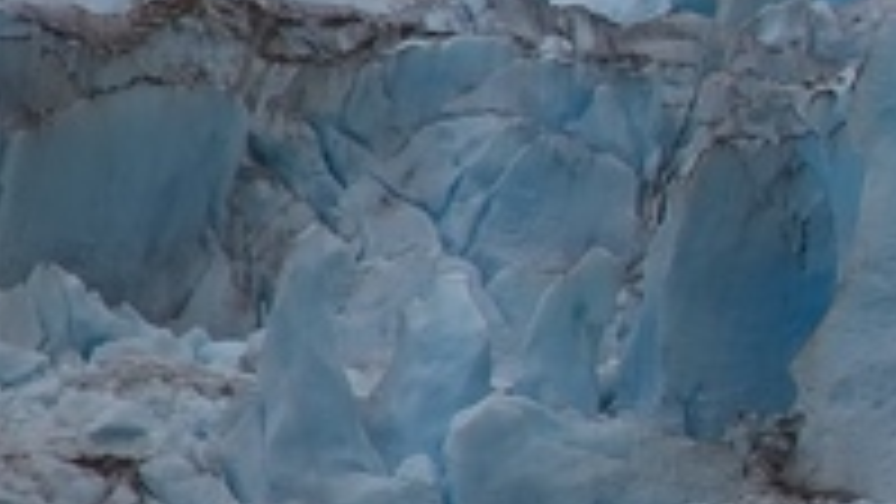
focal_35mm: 807
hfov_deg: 2.6
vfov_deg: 1.5
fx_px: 19176
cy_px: 144
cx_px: 2517
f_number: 5
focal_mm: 120
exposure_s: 1/250
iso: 100
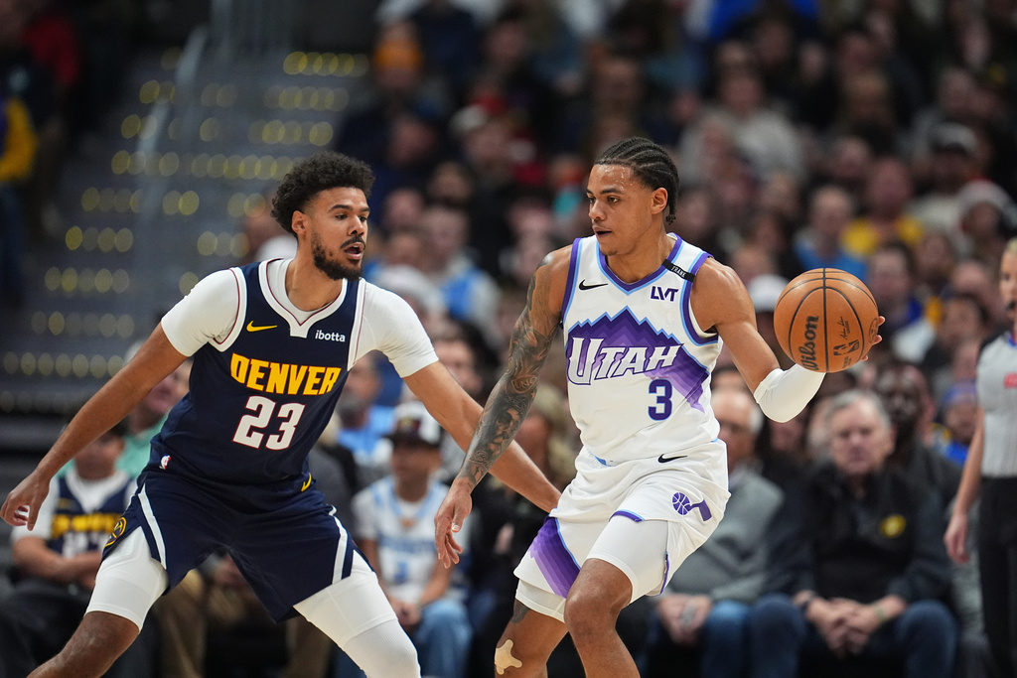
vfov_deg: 3.4
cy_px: 339
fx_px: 11301
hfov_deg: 5.2
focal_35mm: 400
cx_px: 508
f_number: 3.2
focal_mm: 400
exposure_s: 1/2000
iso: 5000
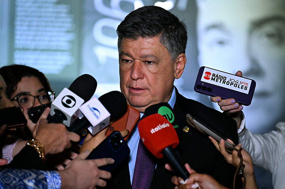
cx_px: 142
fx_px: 1580
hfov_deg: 10.3
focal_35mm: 200
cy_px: 94
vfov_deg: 6.8
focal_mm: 200
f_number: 2.8
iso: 6400
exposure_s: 1/500
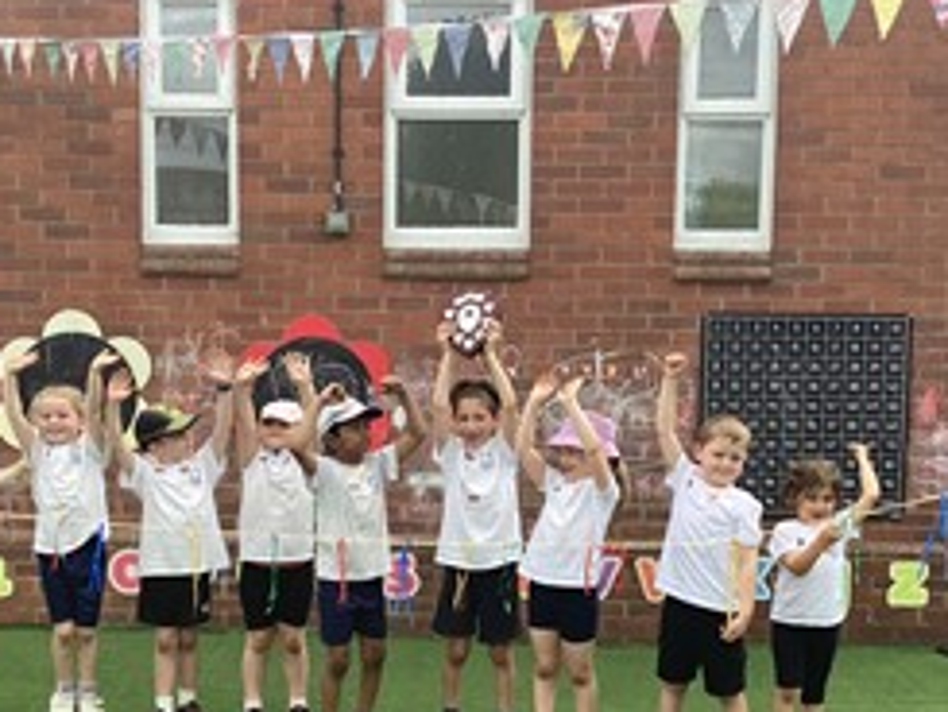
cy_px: 470
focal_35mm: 48
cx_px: 422
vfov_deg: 30.1
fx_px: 1315
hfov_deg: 39.6
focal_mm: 3.3
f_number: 2.4
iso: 25
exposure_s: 1/345
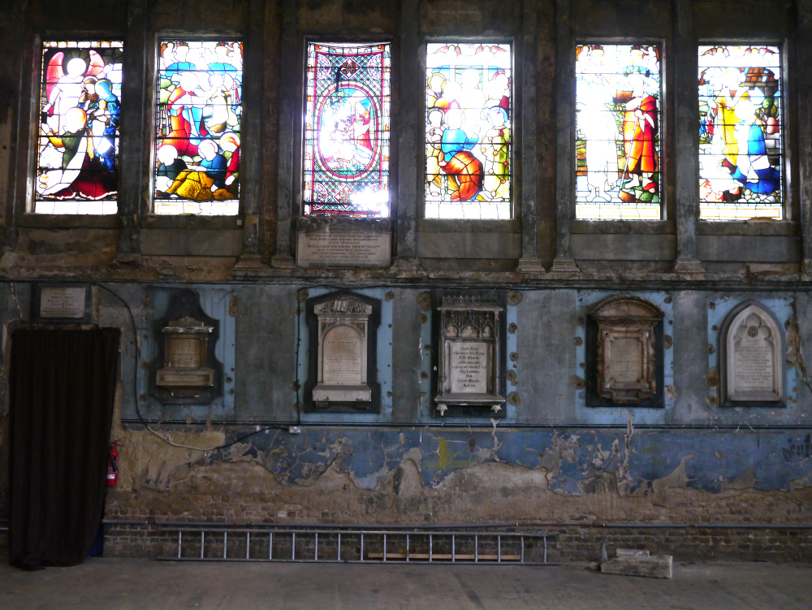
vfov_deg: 36.0
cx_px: 406
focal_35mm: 40
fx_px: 939
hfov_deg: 46.8
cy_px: 305
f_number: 2.5
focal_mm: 20
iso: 640
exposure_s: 1/60
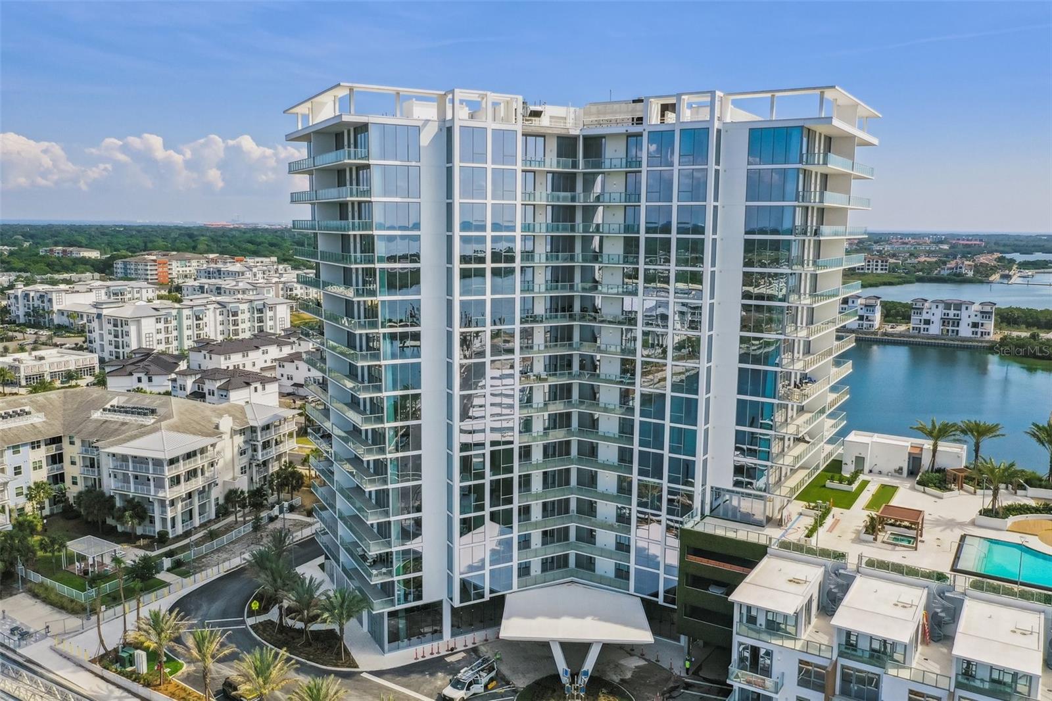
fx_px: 818
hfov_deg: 65.5
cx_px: 526
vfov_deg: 46.4
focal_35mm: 28
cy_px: 350
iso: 100
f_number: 7.1
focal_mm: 10.3
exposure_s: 1/1000
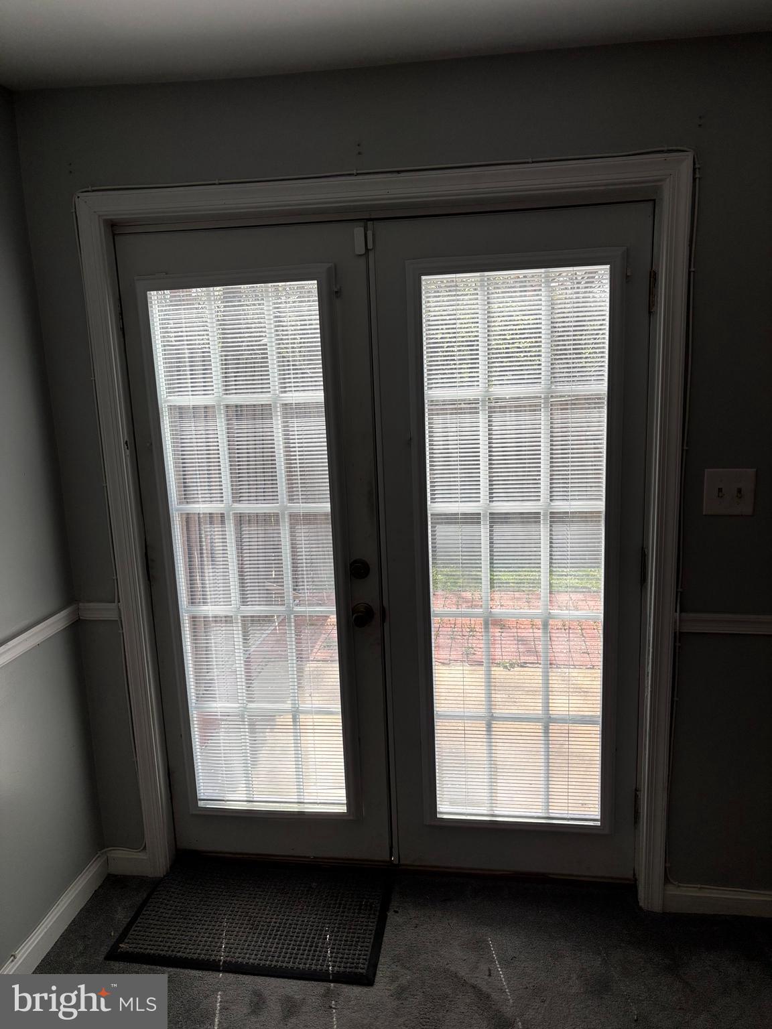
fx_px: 773
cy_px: 514
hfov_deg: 53.1
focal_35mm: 26
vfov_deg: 67.3
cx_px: 386
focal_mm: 5.96
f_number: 1.6
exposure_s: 1/805
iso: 50
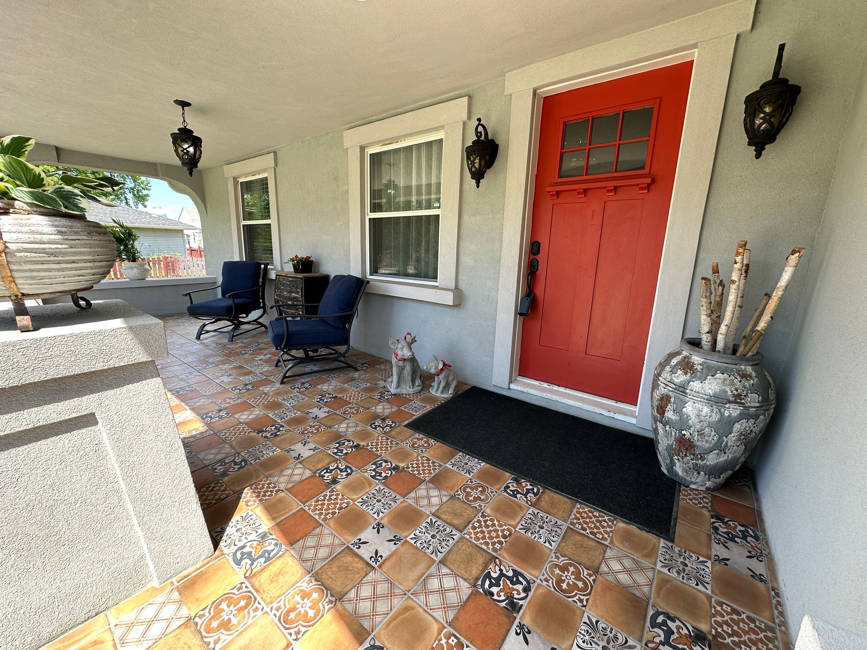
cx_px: 434
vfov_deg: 85.7
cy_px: 325
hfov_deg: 102.1
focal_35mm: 14
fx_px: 351
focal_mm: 2.22
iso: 40
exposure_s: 1/172
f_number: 2.2
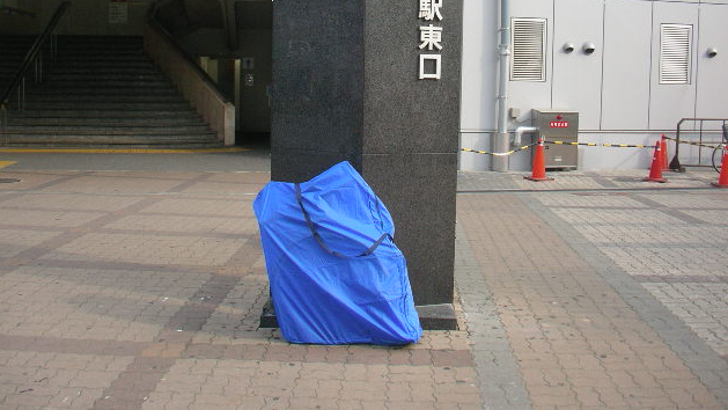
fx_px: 792
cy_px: 137
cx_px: 365
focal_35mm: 41
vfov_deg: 28.8
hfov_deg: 49.4
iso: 64
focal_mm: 5.7
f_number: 2.8
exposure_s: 1/125
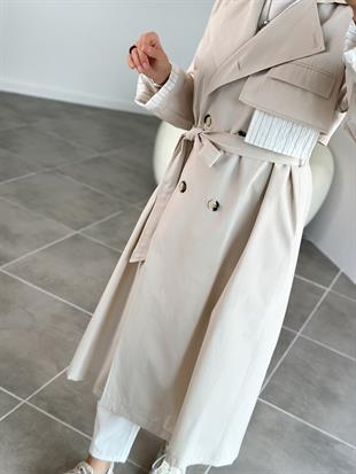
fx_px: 658
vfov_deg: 39.6
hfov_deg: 30.3
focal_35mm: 48
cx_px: 178
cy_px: 237
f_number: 1.78
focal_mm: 6.86
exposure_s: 1/285
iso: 80
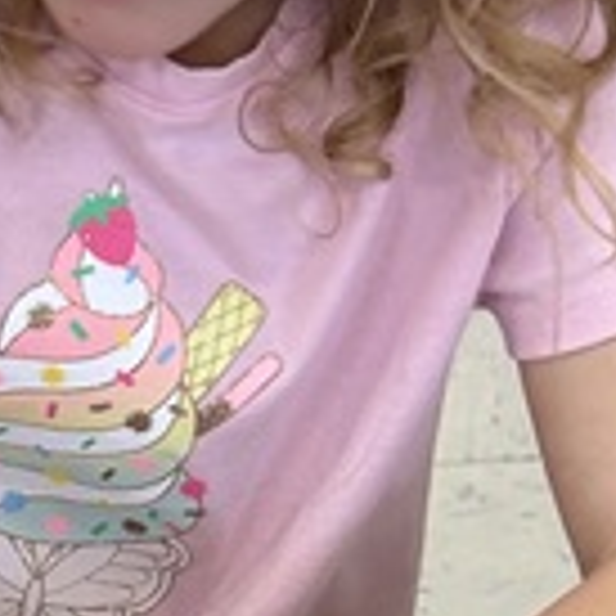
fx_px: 3463
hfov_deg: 10.0
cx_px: -162
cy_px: 908
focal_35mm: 172
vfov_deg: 9.9
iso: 80
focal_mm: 5.7
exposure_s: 1/60
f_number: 1.5
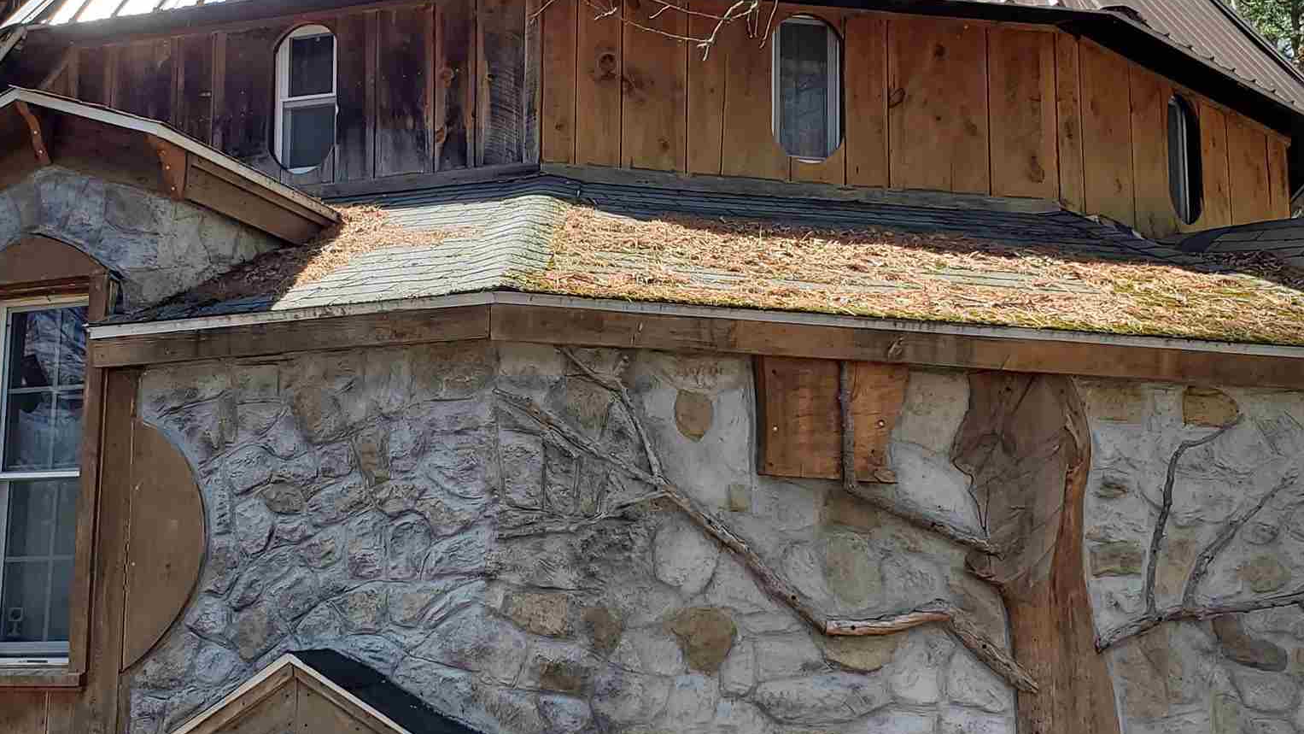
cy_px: 348
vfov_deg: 21.1
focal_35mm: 57
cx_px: 594
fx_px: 1971
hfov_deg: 36.6
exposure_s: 1/670
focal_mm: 4.3
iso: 50
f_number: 2.4
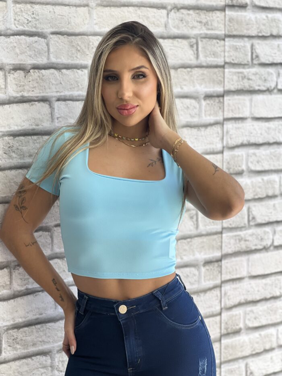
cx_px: 141
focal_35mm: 77
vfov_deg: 25.3
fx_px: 836
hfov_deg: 19.1
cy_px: 188
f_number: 2.8
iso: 100
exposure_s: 1/120
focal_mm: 9
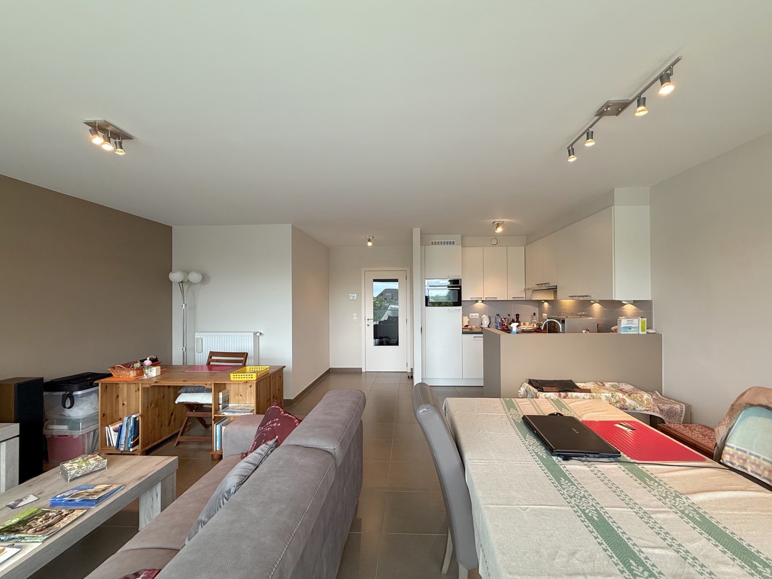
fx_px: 335
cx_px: 397
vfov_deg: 81.7
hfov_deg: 98.1
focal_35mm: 15
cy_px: 297
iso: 160
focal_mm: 2.22
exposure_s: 1/100
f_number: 2.2
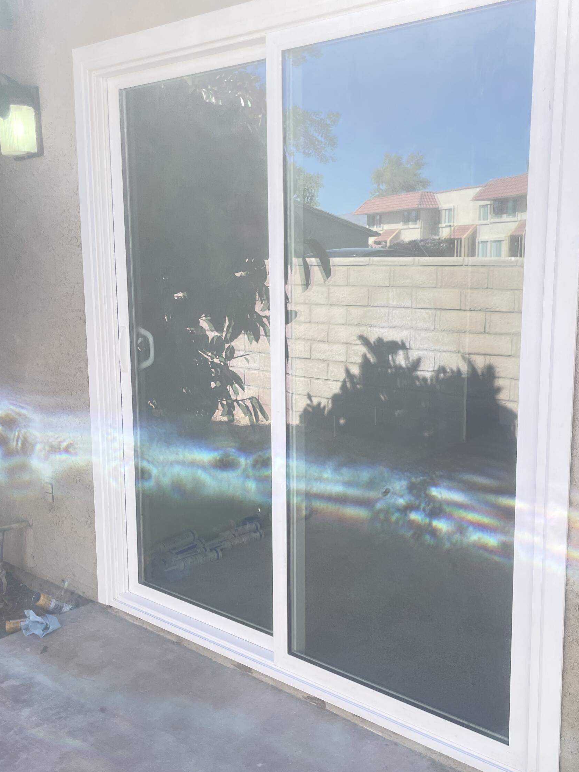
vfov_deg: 52.6
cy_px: 389
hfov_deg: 40.6
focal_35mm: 35
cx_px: 319
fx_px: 781
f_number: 1.6
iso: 32
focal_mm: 4.2
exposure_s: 1/496
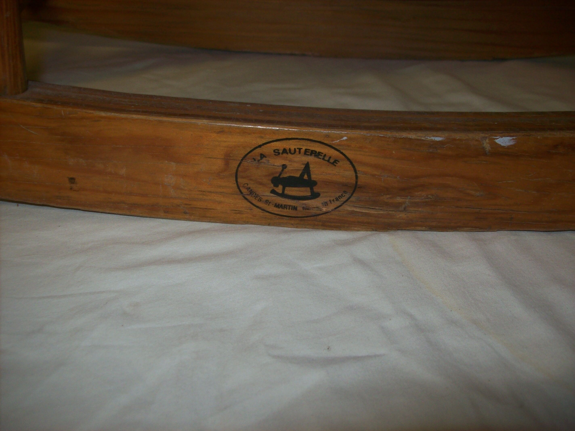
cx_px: 288
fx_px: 598
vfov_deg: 39.6
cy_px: 216
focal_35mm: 36
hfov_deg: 51.4
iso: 80
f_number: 2.7
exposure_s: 1/64
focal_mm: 6
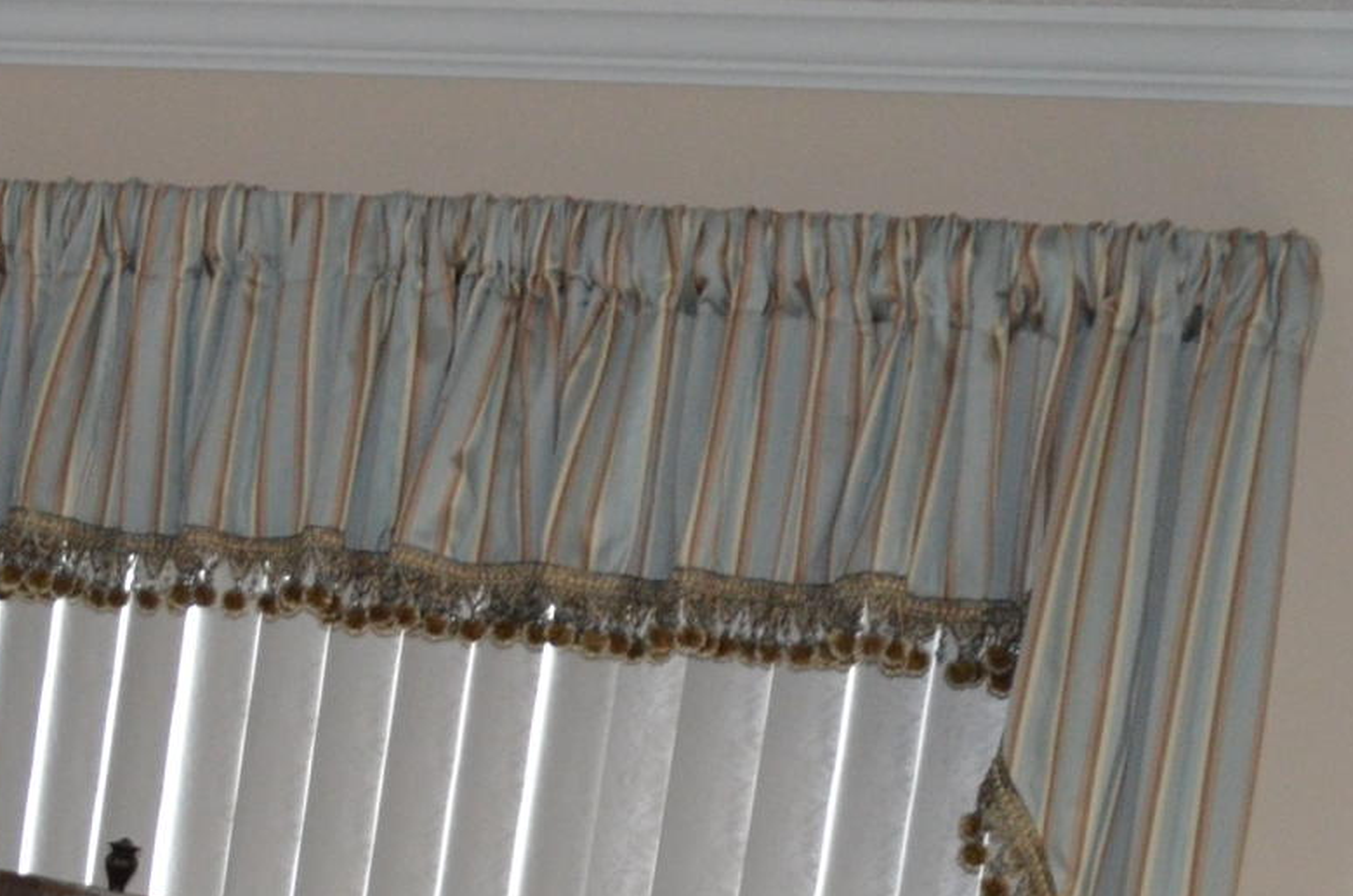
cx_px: -589
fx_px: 3901
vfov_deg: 12.2
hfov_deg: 17.9
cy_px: 1513
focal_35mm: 104
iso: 800
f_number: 3.5
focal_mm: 18
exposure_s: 1/60
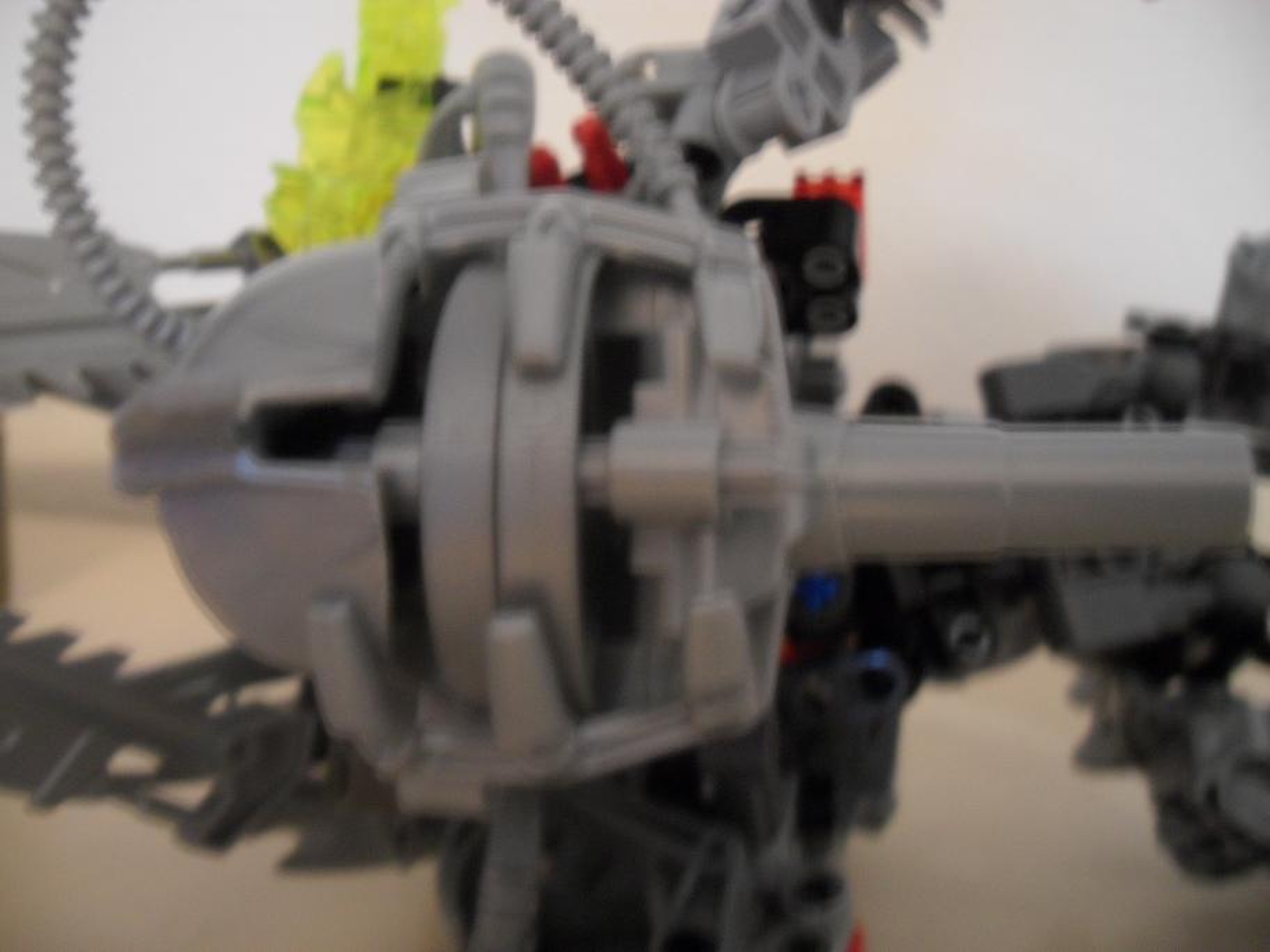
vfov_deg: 40.7
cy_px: 476
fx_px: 1284
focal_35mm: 35
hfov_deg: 52.6
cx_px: 635
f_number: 2.8
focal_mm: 6.2
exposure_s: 1/1.43
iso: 200
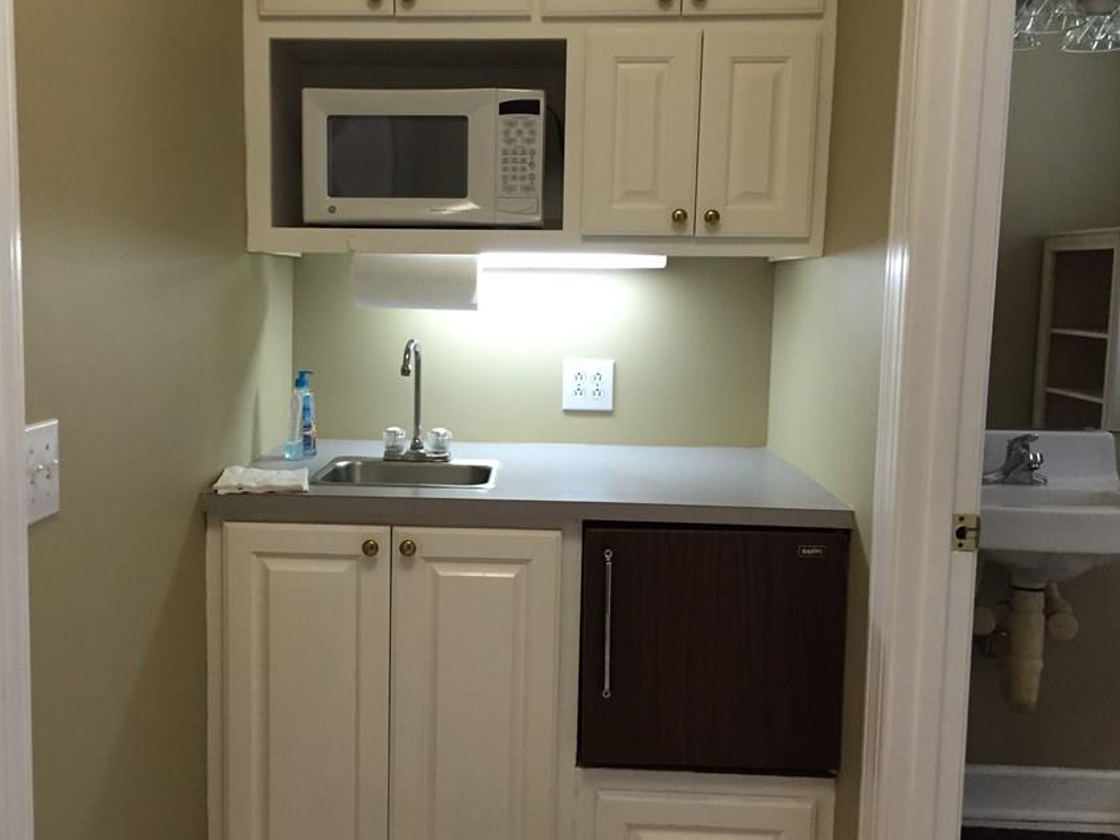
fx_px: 1132
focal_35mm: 35
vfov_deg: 40.7
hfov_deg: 52.4
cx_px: 468
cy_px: 417
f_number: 2.2
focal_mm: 4.15
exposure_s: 1/30
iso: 125
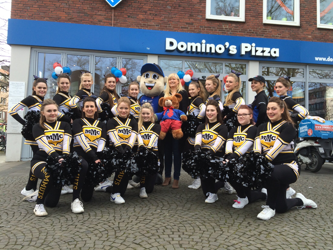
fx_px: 279
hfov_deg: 61.7
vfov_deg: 48.2
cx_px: 166
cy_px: 125
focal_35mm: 29
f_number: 2.2
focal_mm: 4.15
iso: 32
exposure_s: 1/265
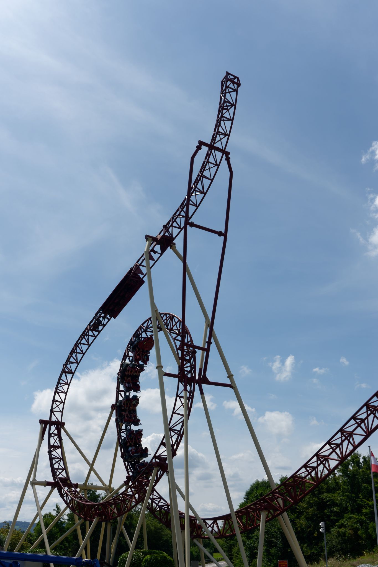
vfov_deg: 44.5
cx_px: 189
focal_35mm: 44
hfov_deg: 30.5
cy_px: 284
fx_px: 693
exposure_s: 1/1000
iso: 125
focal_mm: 16.2
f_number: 6.3
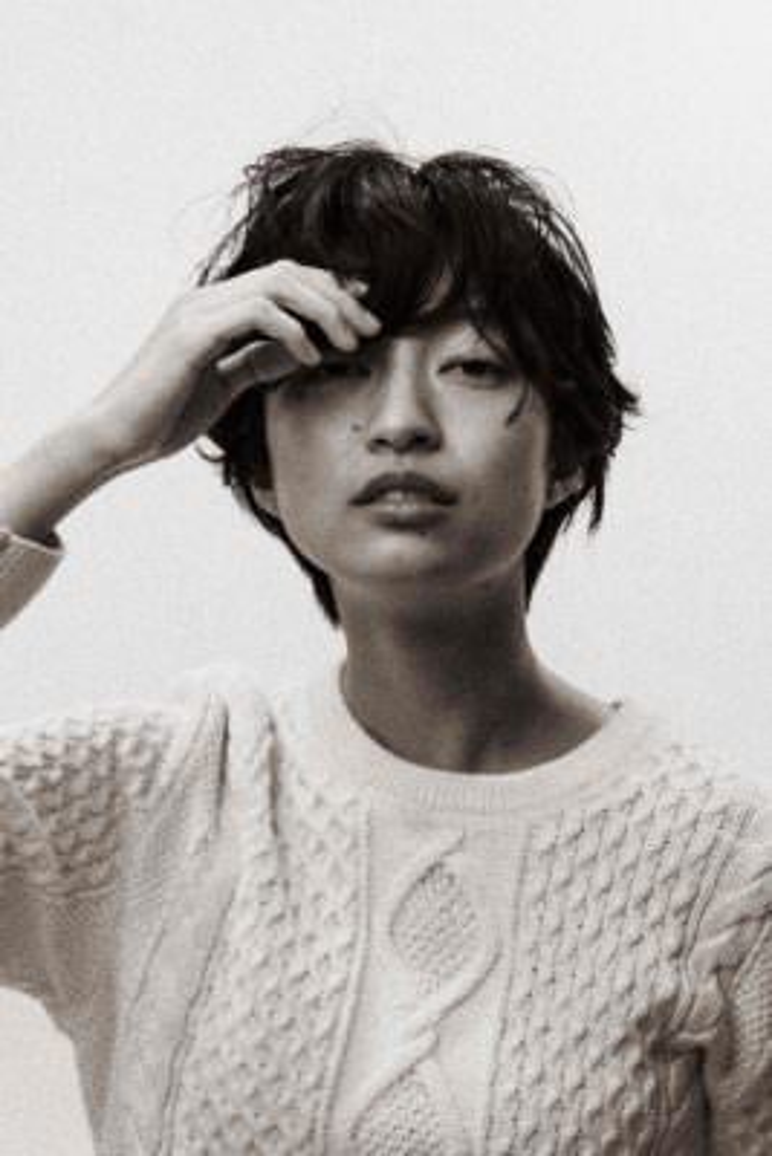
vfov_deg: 27.0
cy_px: 578
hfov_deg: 18.2
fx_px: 2410
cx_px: 386
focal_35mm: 75
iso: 125
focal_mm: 50
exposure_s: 1/125
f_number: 5.6
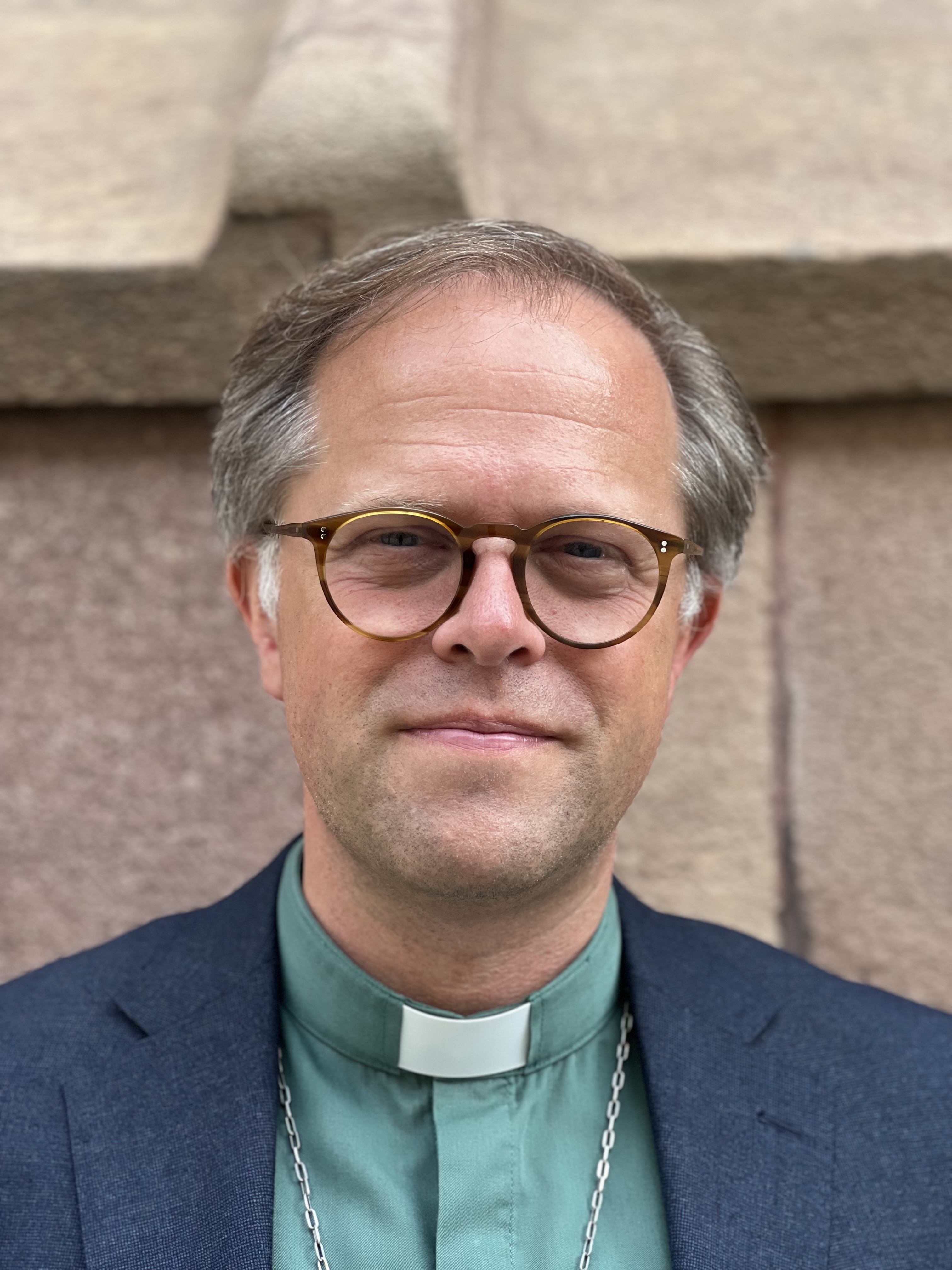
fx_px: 2824
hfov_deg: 19.1
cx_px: 476
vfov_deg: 25.3
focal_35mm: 77
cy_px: 635
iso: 80
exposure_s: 1/121
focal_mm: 9
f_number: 2.8
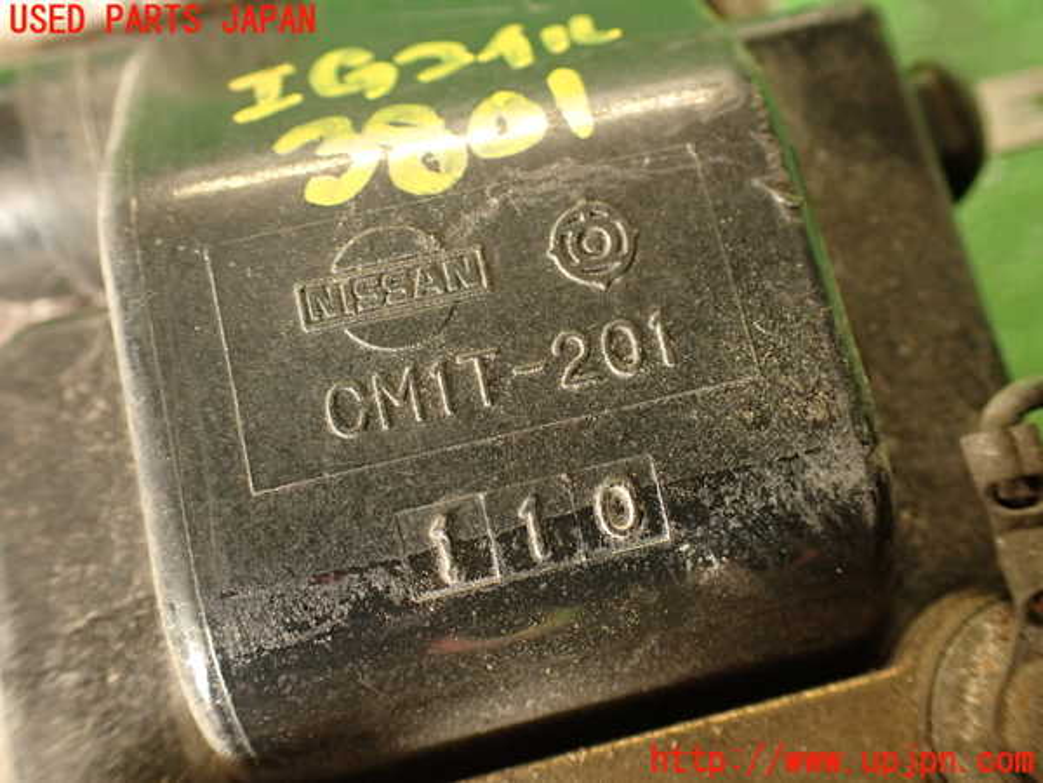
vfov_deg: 44.2
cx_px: 522
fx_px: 964
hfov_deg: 56.8
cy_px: 392
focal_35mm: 32
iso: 320
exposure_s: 1/30
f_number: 2.4
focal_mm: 5.79
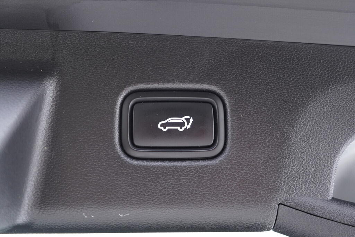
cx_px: 178
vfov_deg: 36.9
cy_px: 118
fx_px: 355
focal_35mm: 36
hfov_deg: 53.1
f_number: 2.8
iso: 800
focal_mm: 24
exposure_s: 1/40
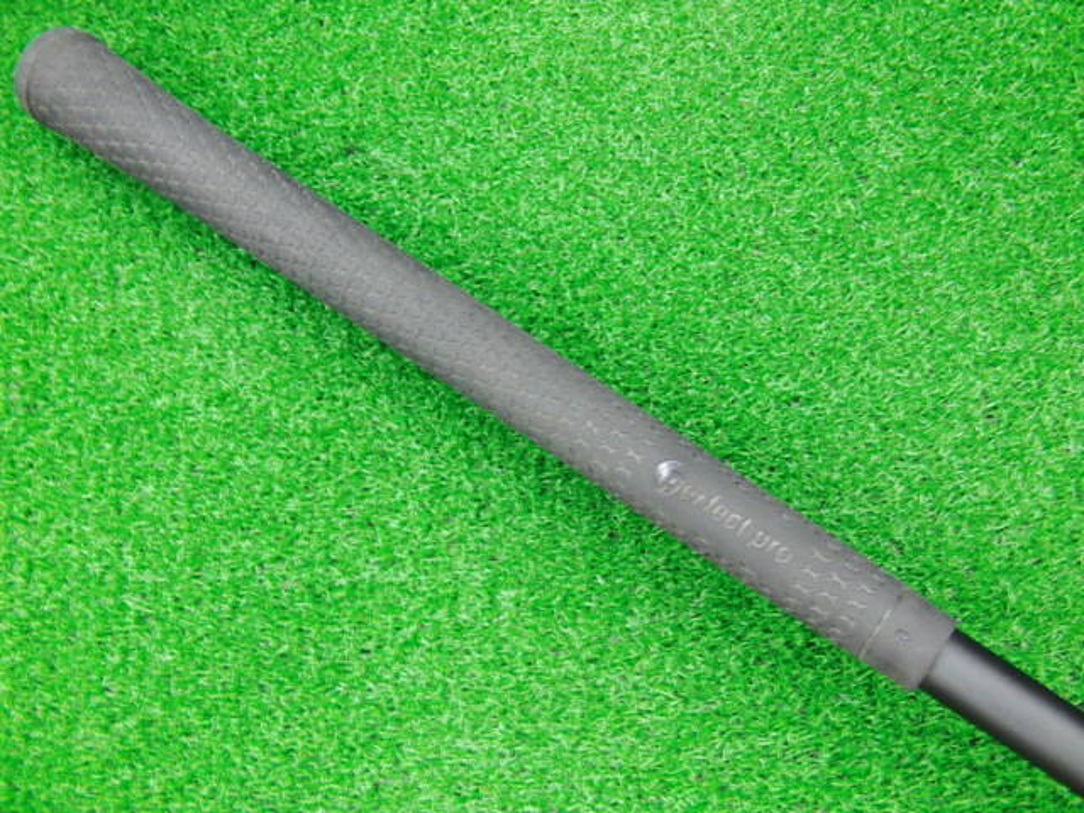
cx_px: 542
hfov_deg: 50.1
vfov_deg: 38.7
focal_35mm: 37
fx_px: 1159
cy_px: 406
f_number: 3.6
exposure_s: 1/15
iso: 400
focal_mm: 6.42
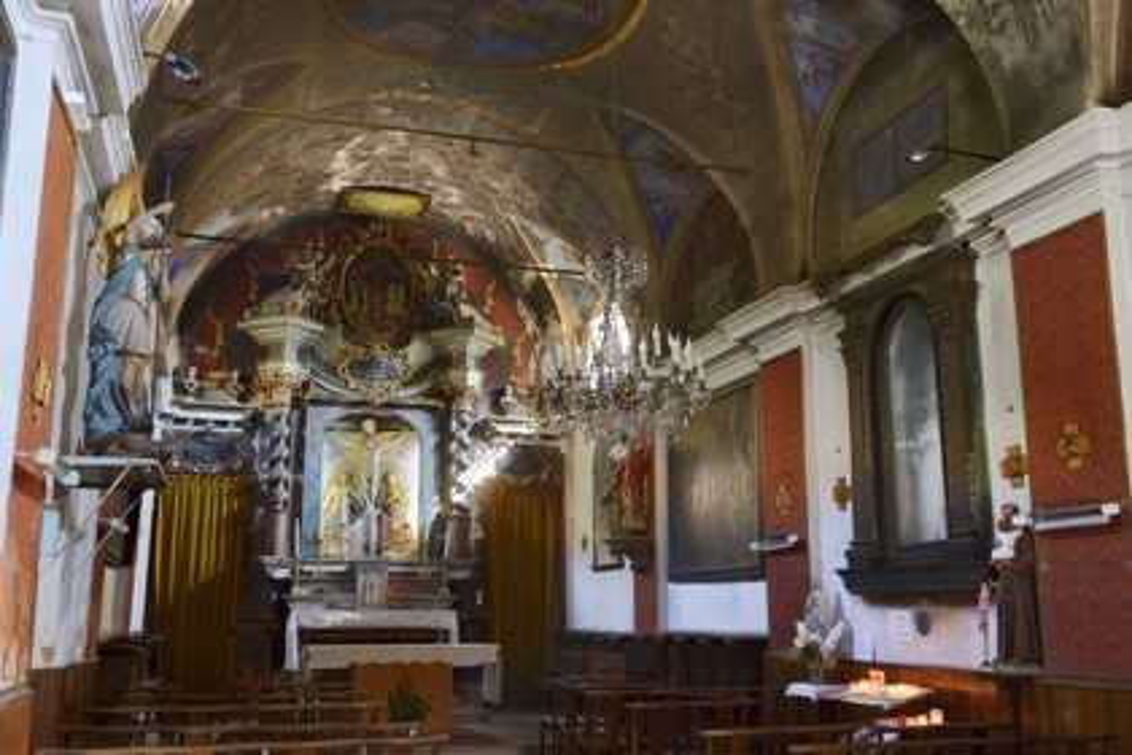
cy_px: 378
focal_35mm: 35
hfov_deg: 54.4
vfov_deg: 37.9
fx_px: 1100
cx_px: 566
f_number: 5
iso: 800
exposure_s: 1/13
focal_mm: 35
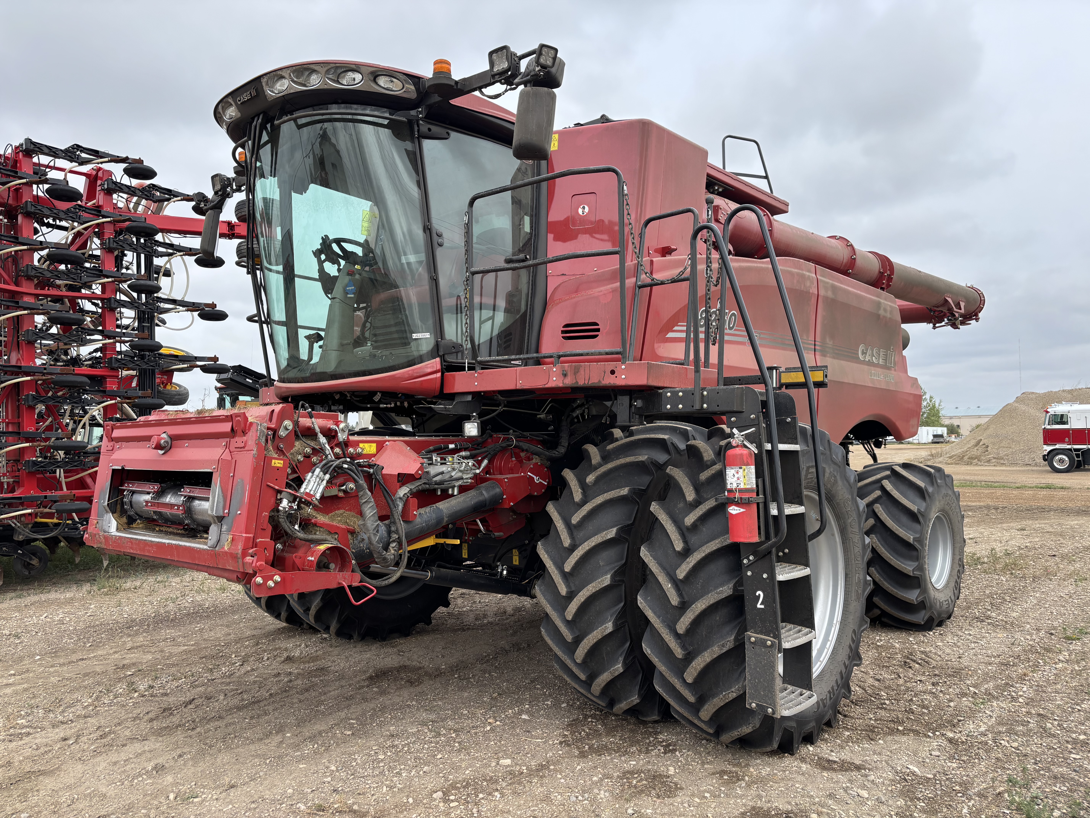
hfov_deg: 67.3
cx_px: 545
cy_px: 409
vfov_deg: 53.1
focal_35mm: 26
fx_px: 819
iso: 50
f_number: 1.6
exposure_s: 1/1205
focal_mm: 5.96
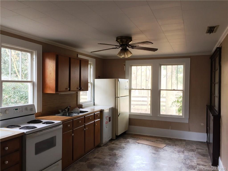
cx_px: 114
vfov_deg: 48.2
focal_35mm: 29
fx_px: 191
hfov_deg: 61.7
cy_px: 86
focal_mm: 4.15
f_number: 2.2
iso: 50
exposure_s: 1/30
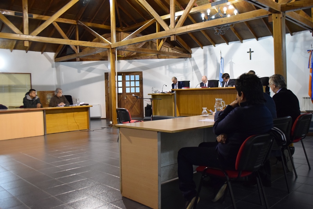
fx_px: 287
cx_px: 156
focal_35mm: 33
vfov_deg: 40.0
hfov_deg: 57.2
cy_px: 104
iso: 2200
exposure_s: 1/60
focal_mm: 22
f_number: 3.8
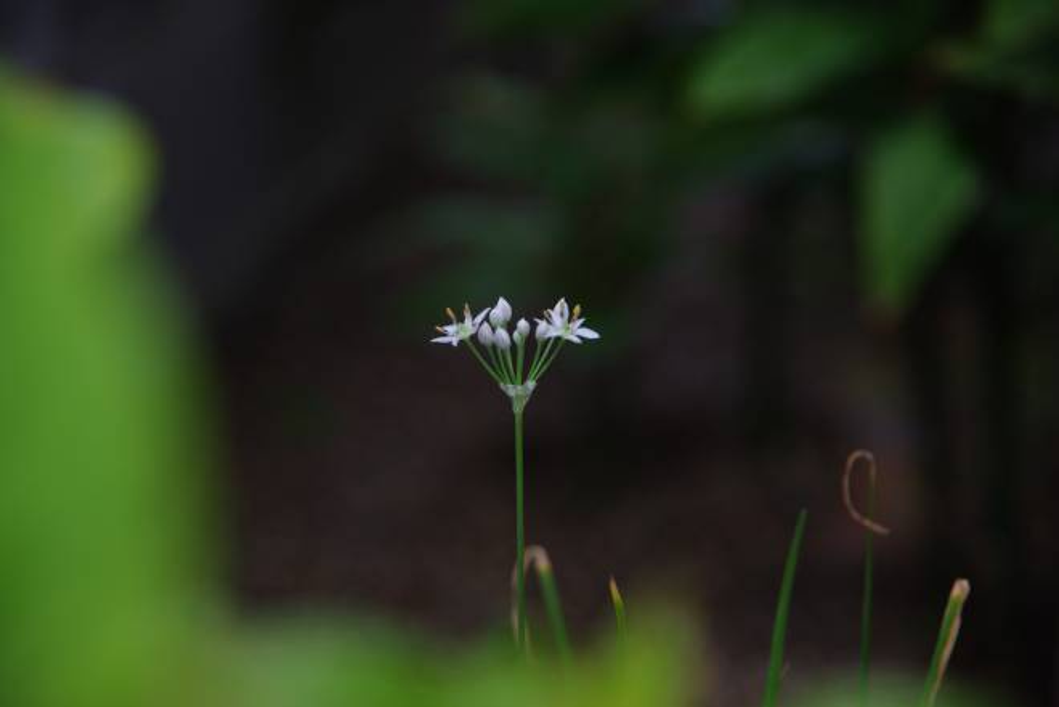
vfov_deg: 8.0
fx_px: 5063
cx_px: 530
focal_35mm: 172
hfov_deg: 11.9
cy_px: 354
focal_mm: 115
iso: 100
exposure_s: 1/80
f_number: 5.6
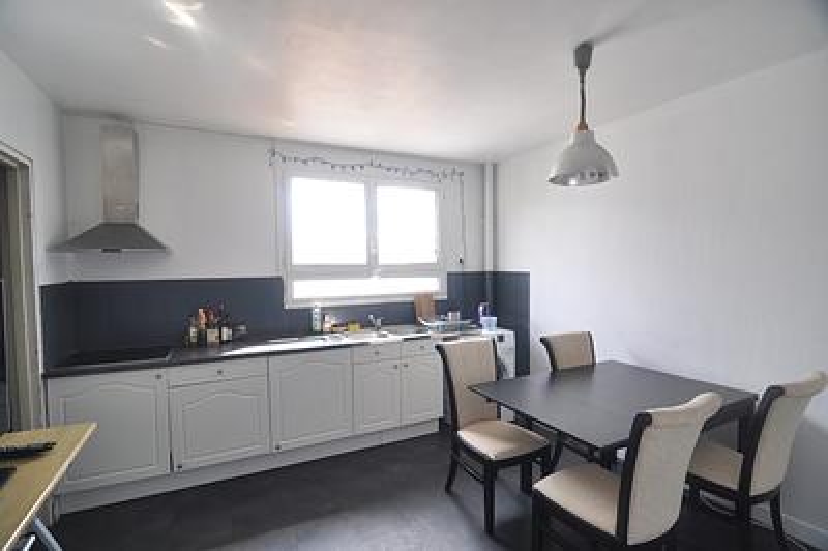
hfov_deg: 95.0
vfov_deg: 72.0
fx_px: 379
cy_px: 276
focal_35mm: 16
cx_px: 414
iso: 200
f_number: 4
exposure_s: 1/60
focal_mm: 11
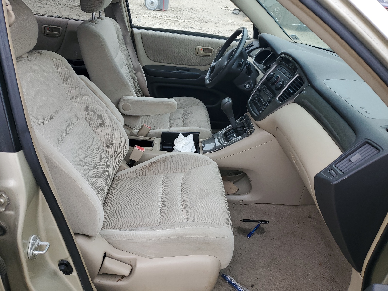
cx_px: 194
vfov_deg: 53.1
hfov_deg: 67.3
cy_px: 146
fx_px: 291
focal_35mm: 26
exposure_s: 1/179
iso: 50
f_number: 1.5
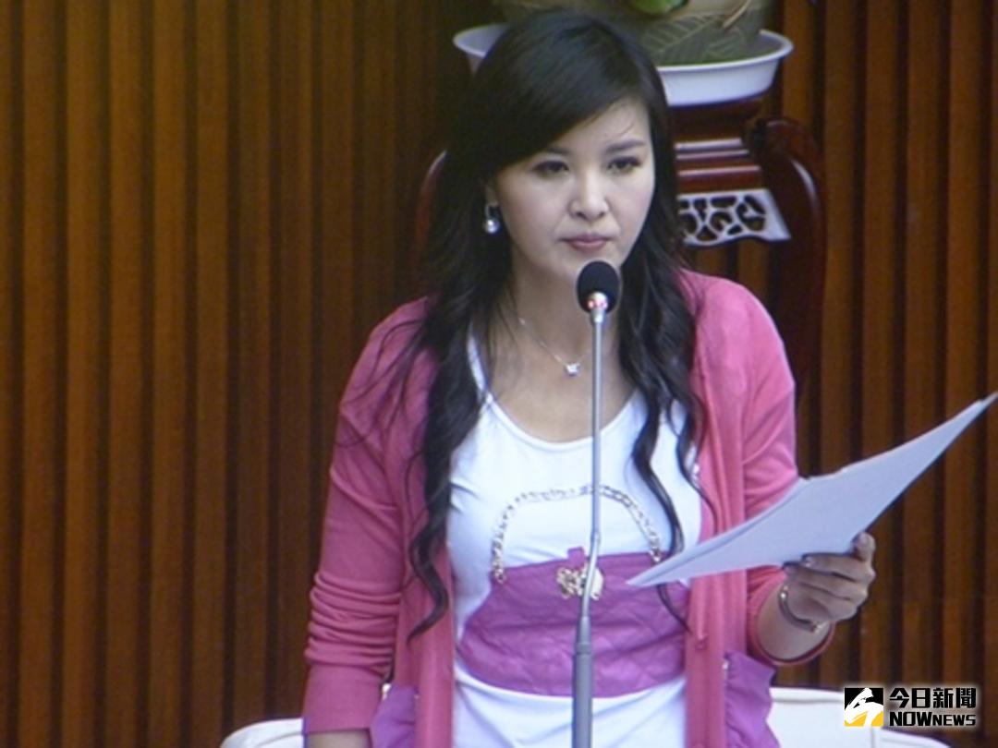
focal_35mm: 128
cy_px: 374
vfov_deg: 11.6
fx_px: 3690
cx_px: 499
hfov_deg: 15.4
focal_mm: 22.8
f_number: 5.9
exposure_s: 1/8
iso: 400
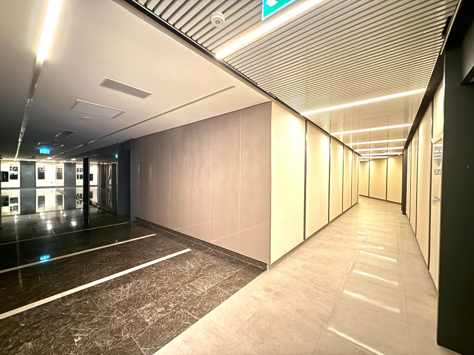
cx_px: 237
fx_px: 192
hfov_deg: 102.1
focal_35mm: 14
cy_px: 178
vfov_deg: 85.7
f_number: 2.2
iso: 1600
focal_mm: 2.22
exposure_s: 1/14
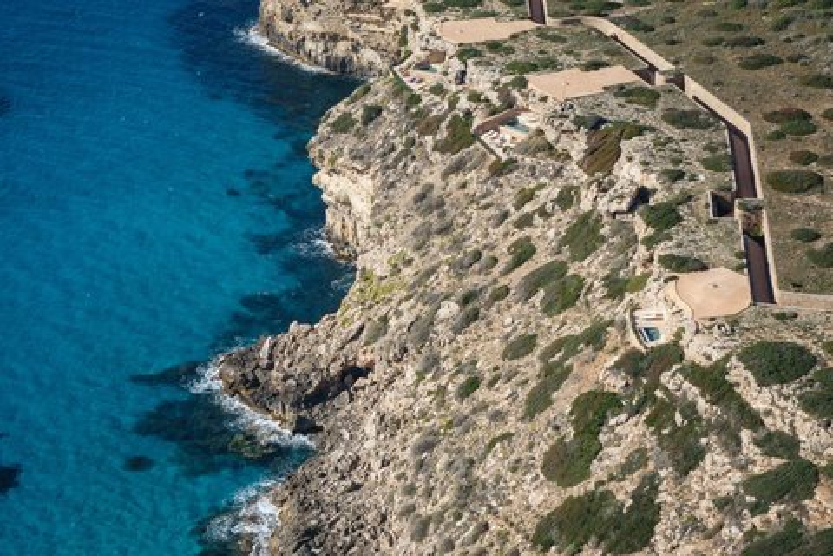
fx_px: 1735
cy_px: 278
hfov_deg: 27.0
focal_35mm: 75
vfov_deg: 18.2
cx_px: 416
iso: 200
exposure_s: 1/2000
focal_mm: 27.57
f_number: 6.3
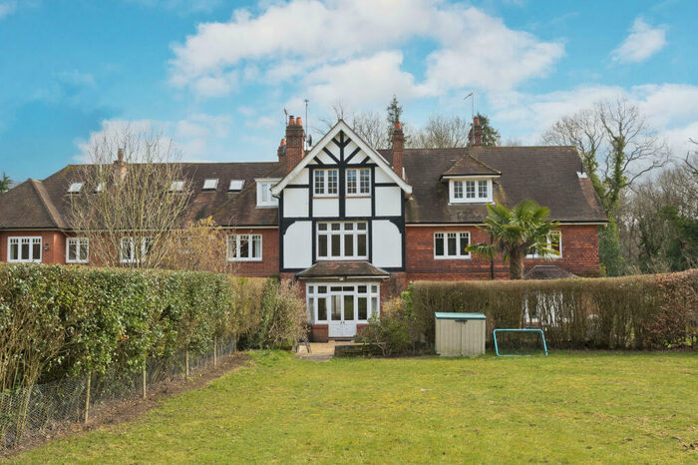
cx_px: 349
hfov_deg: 62.0
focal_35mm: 30
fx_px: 581
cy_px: 232
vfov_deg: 43.6
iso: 320
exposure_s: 1/400
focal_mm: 30
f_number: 9
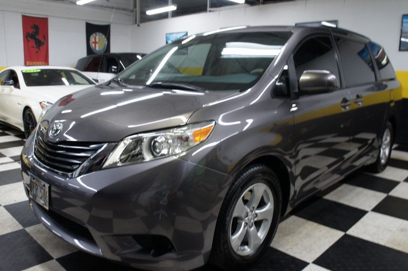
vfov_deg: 44.9
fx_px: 328
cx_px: 203
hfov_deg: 63.7
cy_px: 140
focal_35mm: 29
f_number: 3.5
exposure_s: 1/30
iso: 250
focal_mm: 18
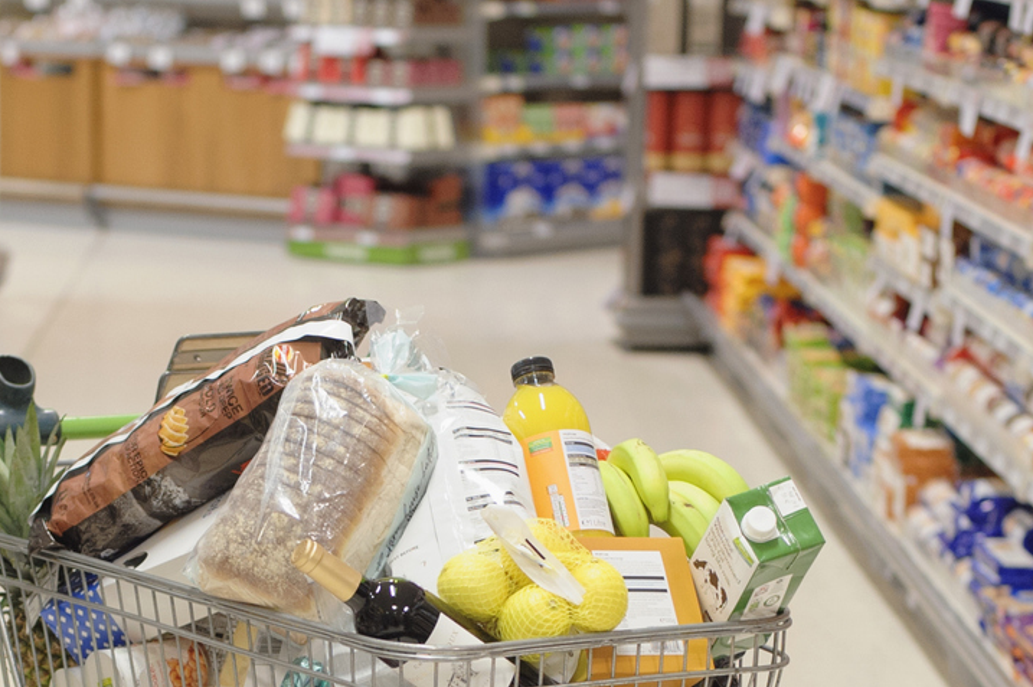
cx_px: 344
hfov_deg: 13.9
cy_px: 732
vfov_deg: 9.2
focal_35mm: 148
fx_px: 4244
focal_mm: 50
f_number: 2.8
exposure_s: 1/90
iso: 800
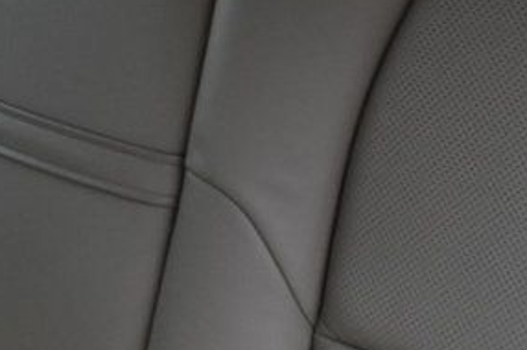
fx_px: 1886
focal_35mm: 129
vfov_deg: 10.5
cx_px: 195
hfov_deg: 15.9
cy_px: 341
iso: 1600
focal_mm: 24
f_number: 5.6
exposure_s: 1/15
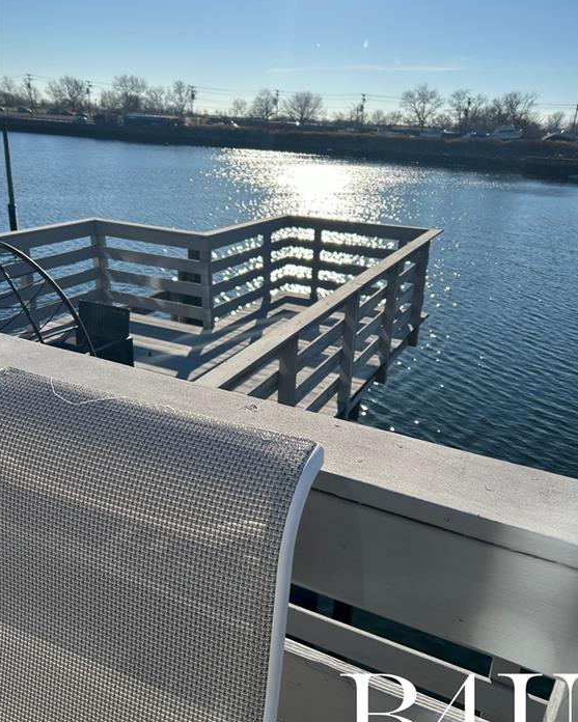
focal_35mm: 28
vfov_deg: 62.2
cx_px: 295
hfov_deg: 51.5
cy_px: 374
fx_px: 599
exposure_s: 1/6993
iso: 50
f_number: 1.5
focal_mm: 5.7
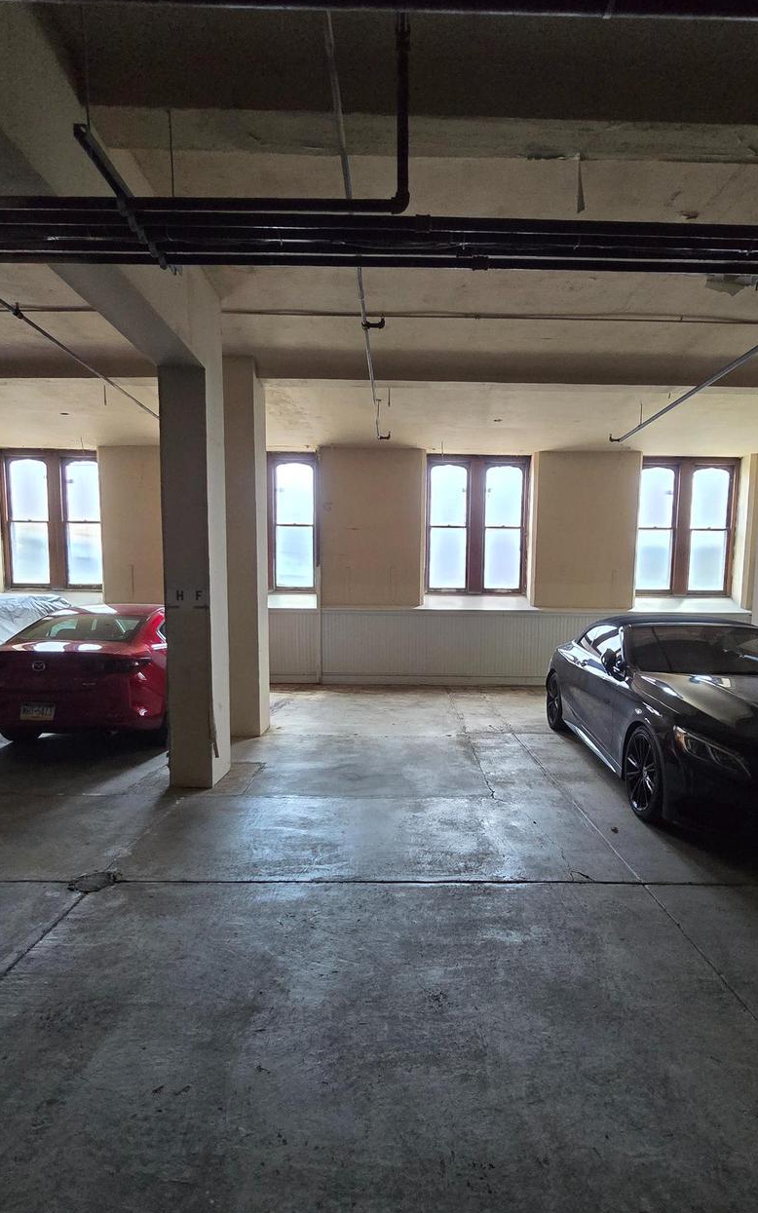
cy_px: 663
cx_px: 401
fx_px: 562
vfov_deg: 94.1
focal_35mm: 17
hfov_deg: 67.9
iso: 640
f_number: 2.2
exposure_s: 1/60
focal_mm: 2.2
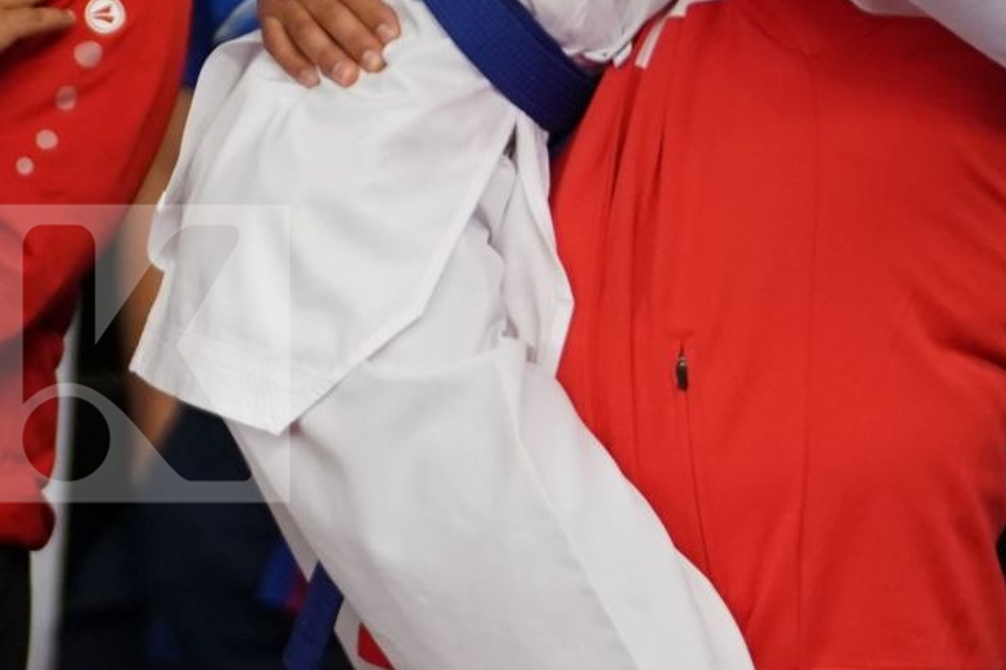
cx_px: 137
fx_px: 19140
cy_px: -227
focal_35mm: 685
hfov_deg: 3.0
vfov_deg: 2.0
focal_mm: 156
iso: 2000
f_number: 2.8
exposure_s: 1/800
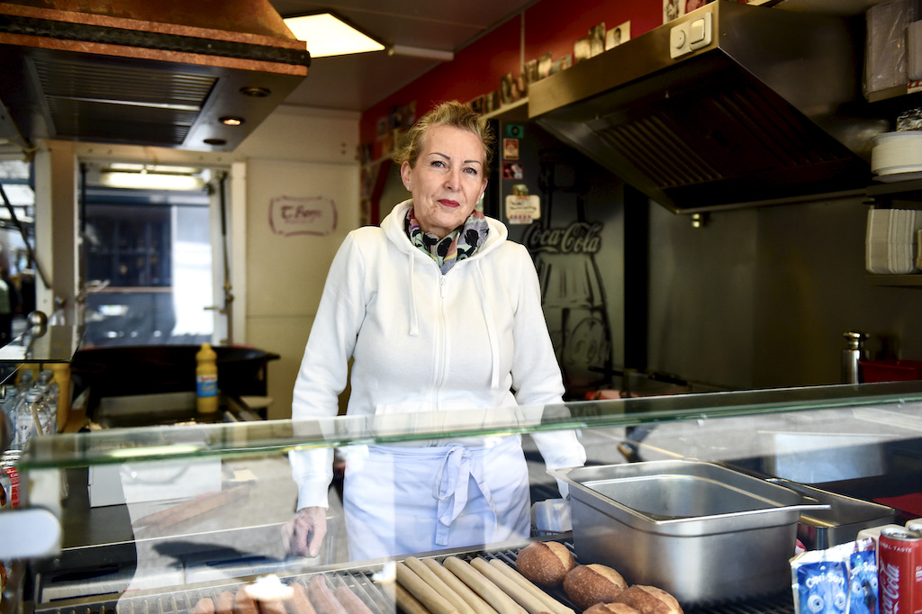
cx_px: 461
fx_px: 819
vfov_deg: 41.1
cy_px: 307
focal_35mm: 32
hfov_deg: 58.7
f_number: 2.8
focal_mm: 32
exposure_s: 1/8000
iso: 2500
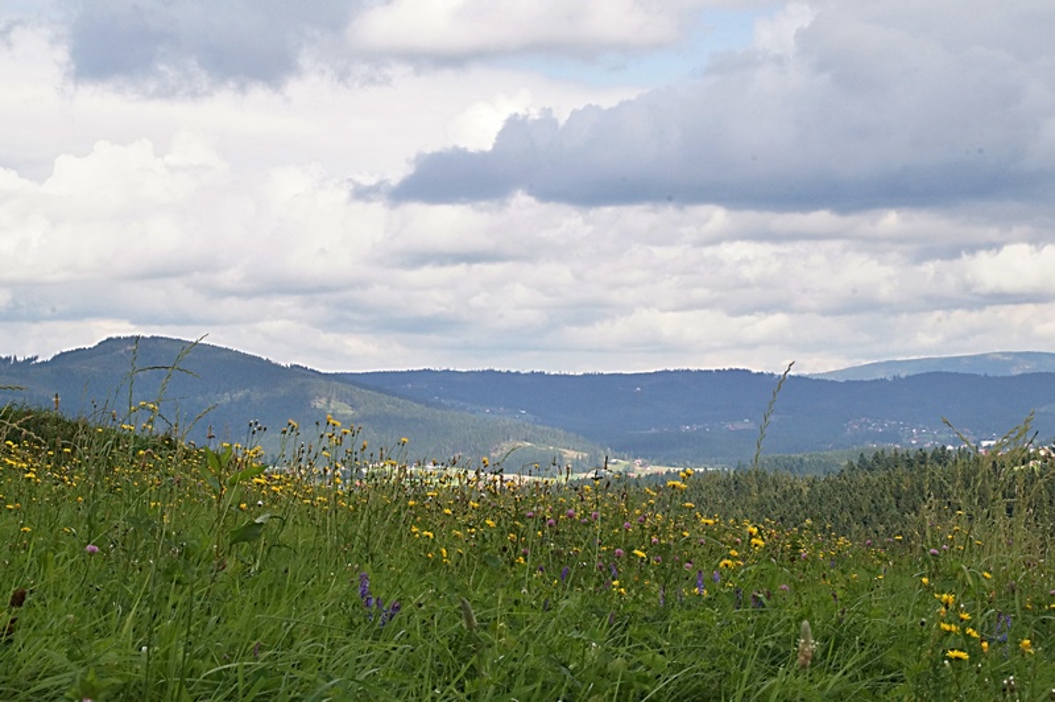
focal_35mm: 75
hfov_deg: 27.0
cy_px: 351
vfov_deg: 18.2
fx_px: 2196
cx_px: 528
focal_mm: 50
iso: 800
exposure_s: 1/125
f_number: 25
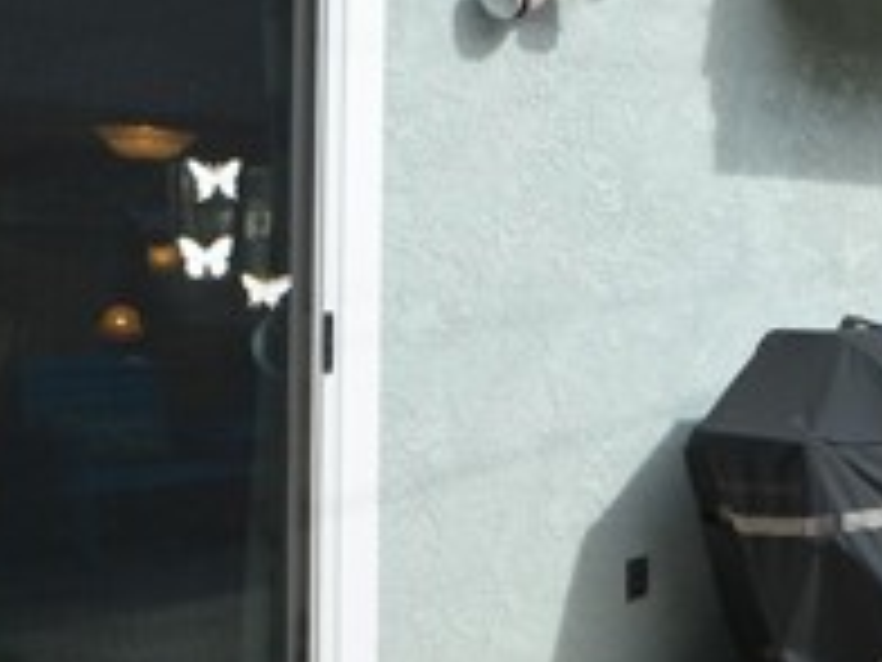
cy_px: 302
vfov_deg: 30.9
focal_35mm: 47
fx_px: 1198
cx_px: 1233
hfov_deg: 29.5
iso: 125
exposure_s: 1/250
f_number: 8
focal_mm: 10
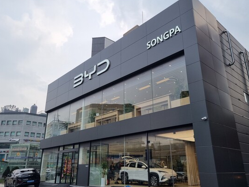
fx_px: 209
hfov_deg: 61.7
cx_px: 125
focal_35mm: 29
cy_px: 90
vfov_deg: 48.2
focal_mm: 5.4
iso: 50
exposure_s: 1/1436
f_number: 1.8
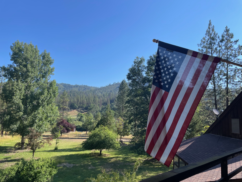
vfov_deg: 53.1
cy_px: 91
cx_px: 121
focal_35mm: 26
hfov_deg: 67.3
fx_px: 182
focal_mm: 4.2
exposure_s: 1/2053
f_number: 1.6
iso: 32
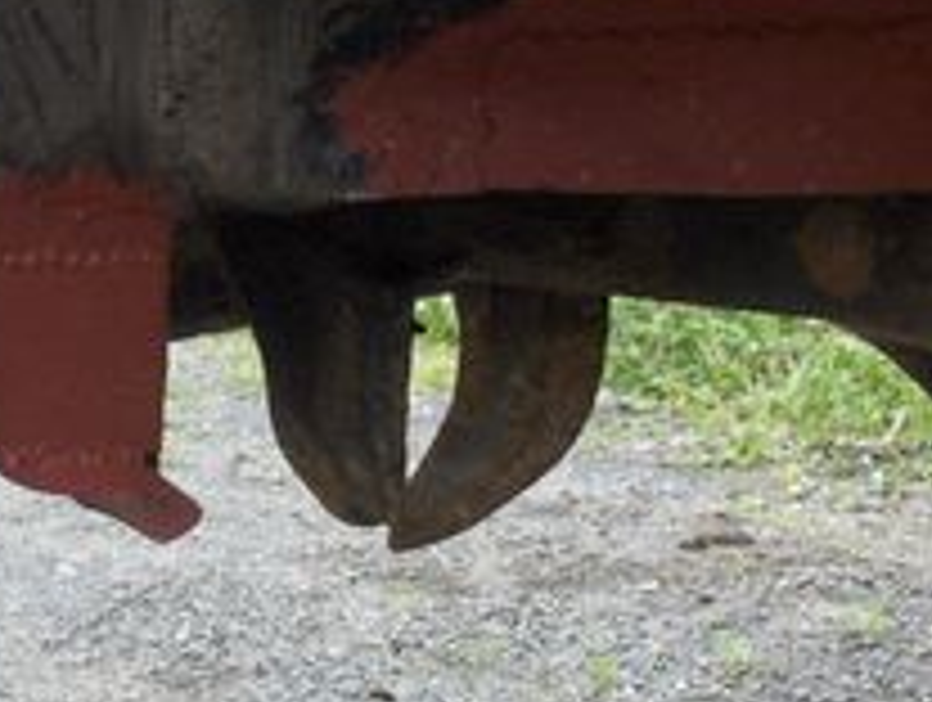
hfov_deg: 34.4
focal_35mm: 54
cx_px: 185
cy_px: 324
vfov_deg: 27.1
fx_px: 1456
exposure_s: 1/127
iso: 148
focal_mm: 5.8
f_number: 2.8
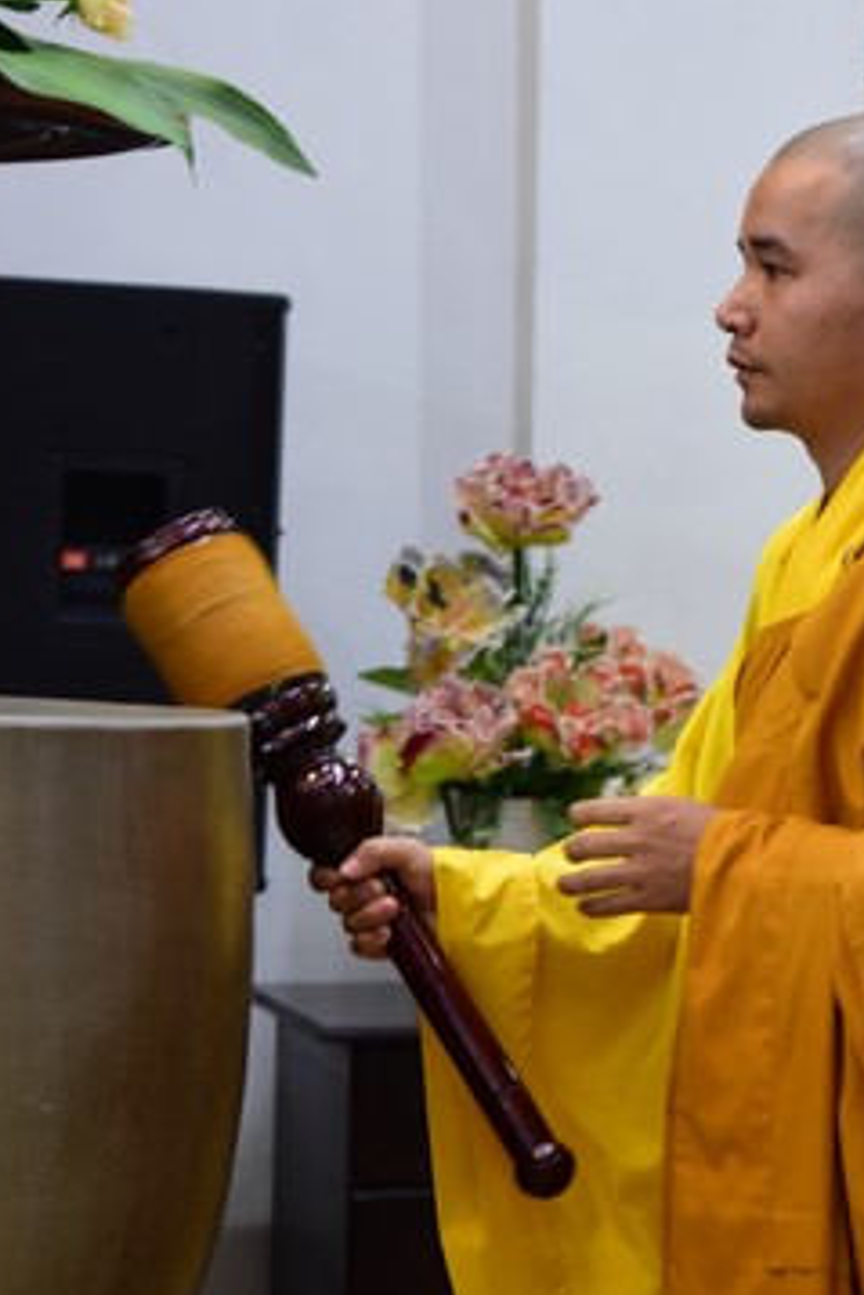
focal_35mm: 127
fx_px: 4567
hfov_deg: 10.8
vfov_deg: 16.1
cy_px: 698
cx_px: 622
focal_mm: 70
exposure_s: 1/40
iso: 2500
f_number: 5
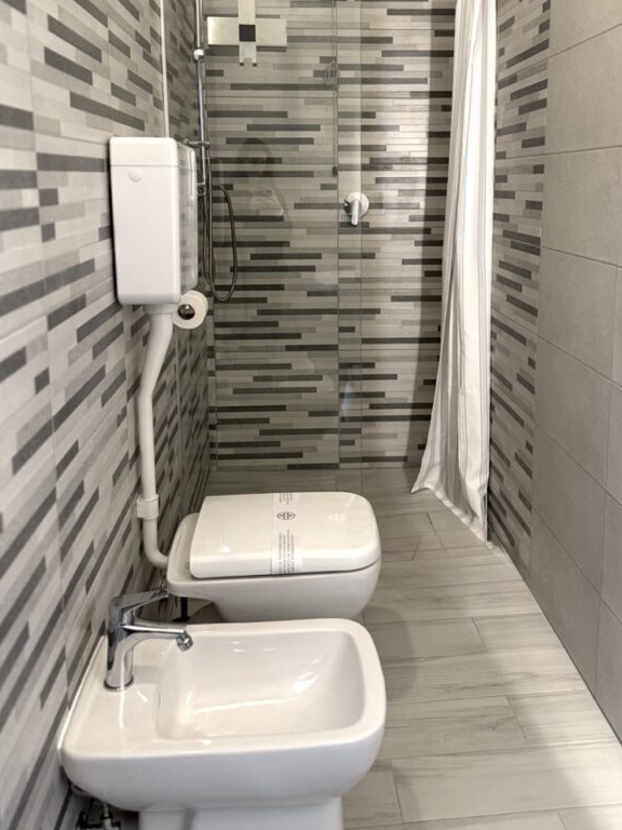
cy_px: 298
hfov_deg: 44.0
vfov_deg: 56.0
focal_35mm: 32
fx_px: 767
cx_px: 359
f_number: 1.78
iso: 250
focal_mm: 6.76
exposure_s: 1/60
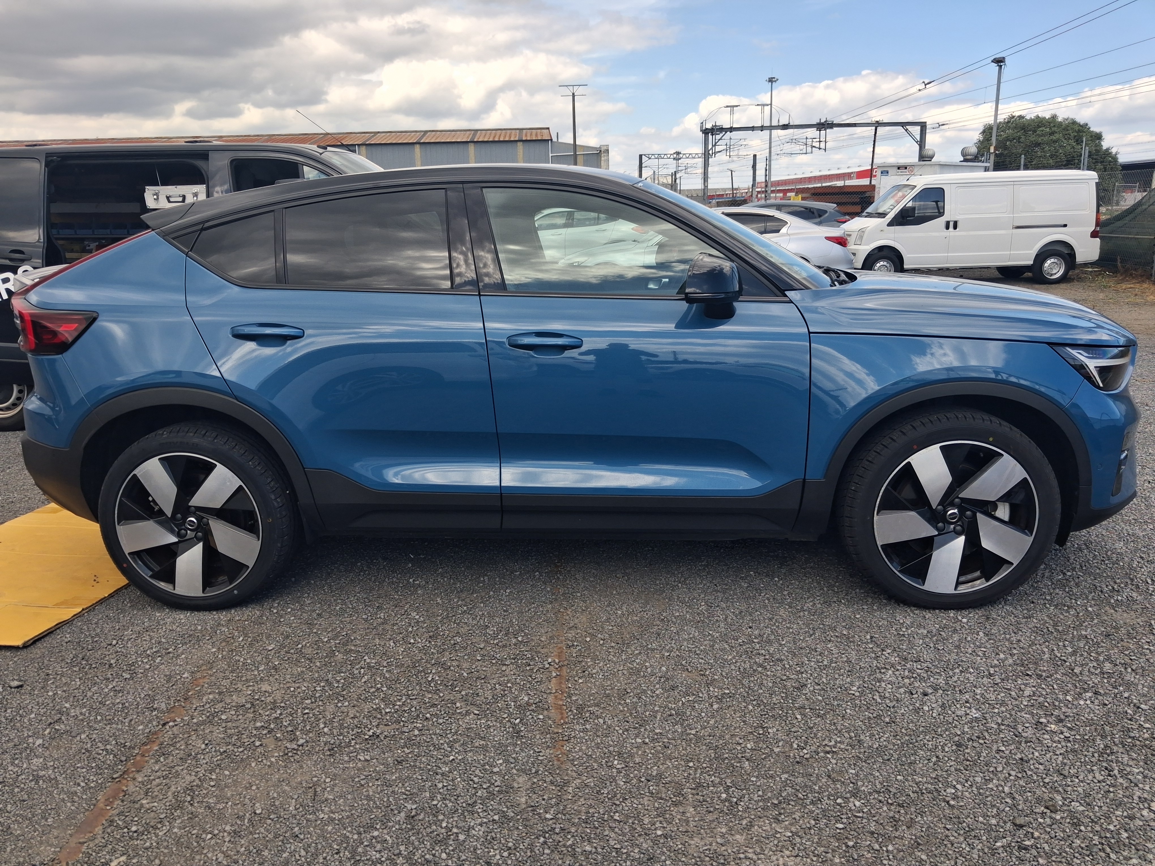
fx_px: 901
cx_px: 578
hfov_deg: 65.3
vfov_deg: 51.4
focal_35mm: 27
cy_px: 433
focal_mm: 4
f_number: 1.8
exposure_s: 1/379
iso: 20
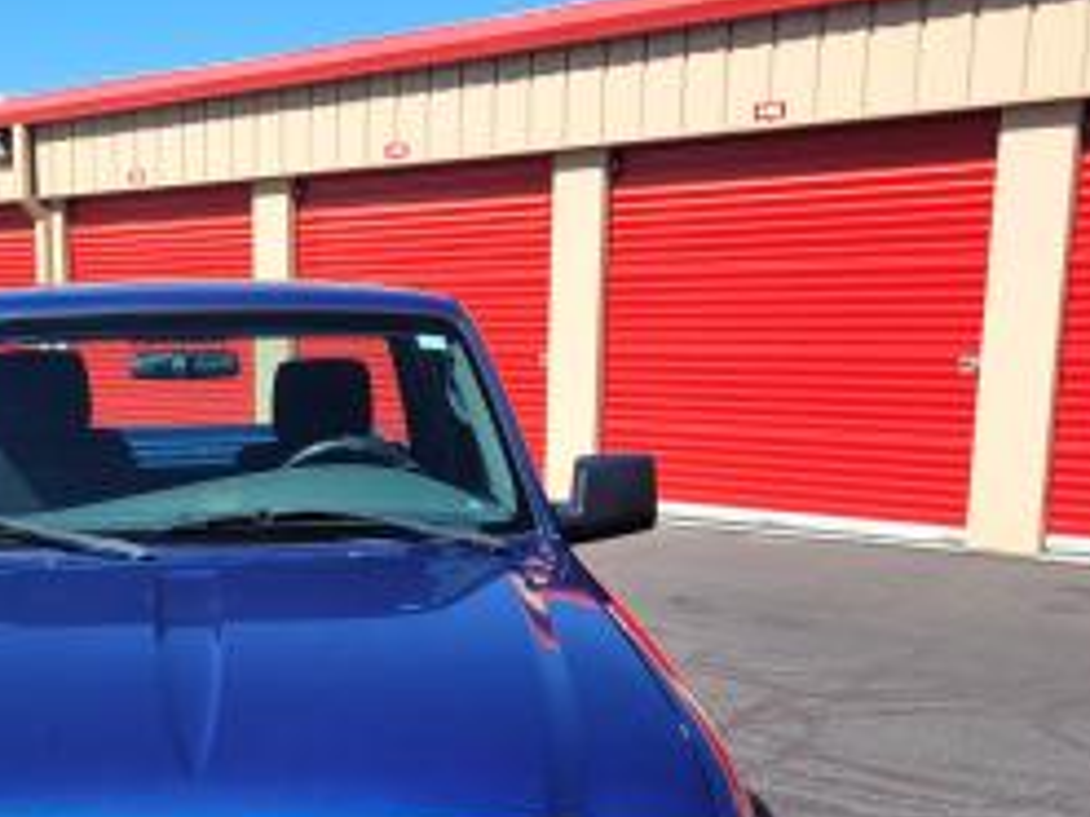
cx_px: 296
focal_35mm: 53
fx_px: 1668
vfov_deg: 26.7
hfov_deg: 35.5
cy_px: 711
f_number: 1.8
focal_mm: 5.4
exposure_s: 1/1563
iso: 40
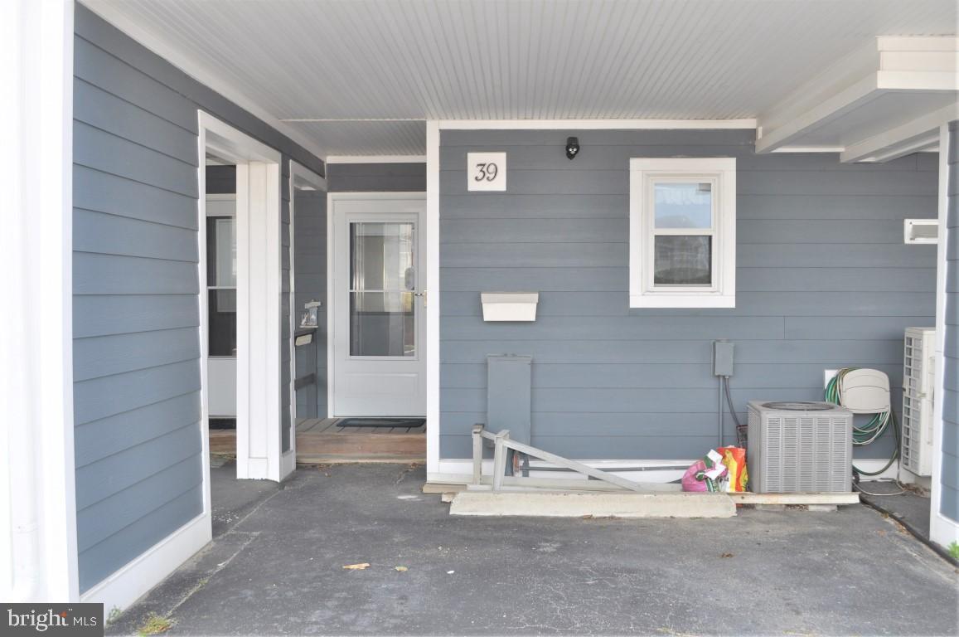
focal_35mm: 33
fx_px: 878
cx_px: 480
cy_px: 318
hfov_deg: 57.3
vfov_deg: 39.9
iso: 200
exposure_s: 1/160
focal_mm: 22
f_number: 6.3
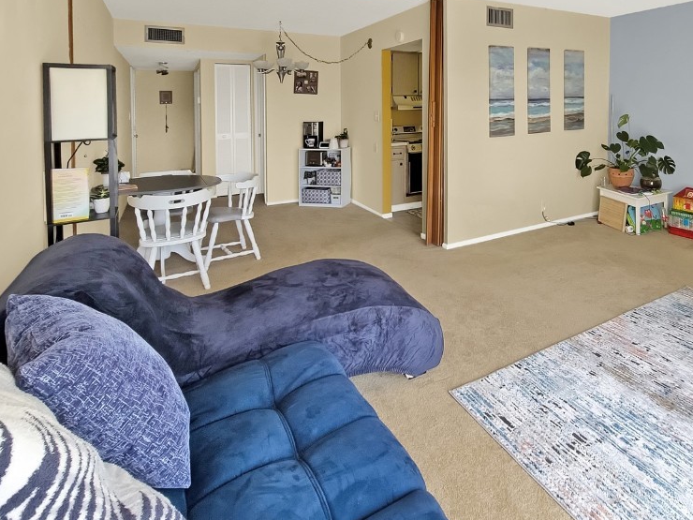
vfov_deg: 70.0
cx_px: 448
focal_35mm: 18
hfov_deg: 85.4
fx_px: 360
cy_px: 183
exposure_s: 1/120
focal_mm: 2.2
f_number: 2.2
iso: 80
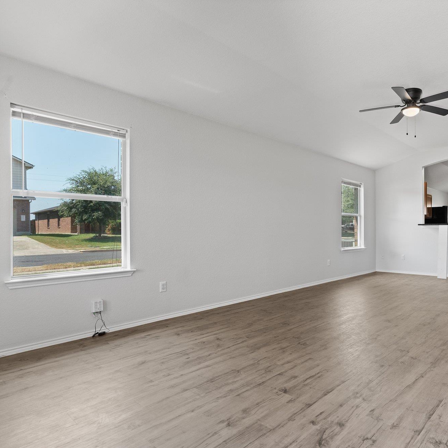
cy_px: 228
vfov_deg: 72.1
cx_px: 339
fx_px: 307
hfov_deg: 67.3
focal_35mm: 21
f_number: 8
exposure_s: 1/20
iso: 2000
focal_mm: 16
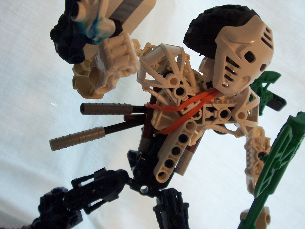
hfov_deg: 47.9
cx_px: 152
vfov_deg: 36.8
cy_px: 114
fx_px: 344
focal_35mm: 39
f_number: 3.9
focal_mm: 6.4
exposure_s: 1/30
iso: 125
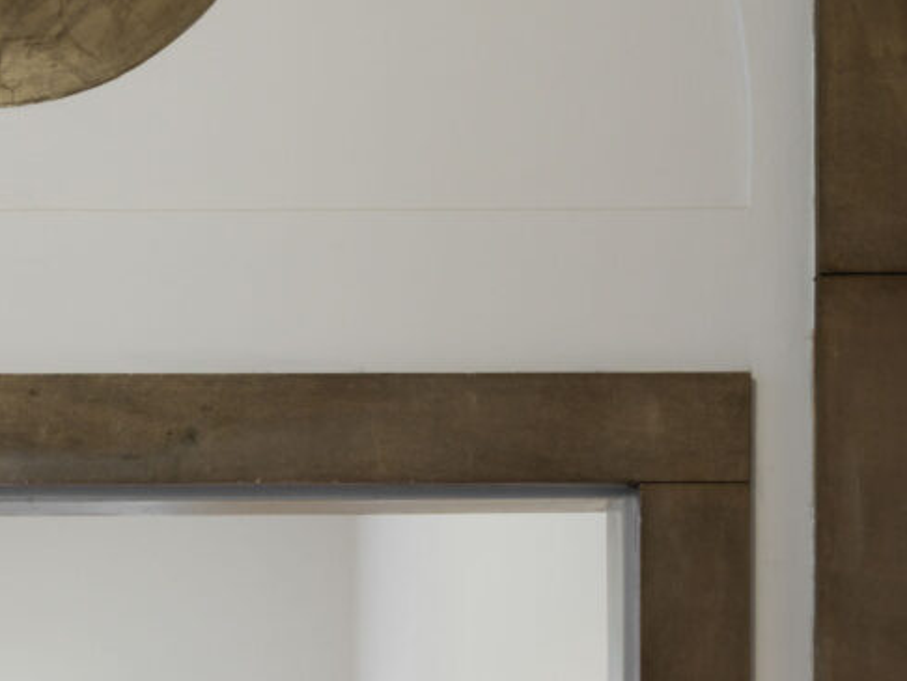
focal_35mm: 158
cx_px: -17
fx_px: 4142
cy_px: 1075
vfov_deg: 9.1
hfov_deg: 12.3
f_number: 16
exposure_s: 1.3
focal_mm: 38.2
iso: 100
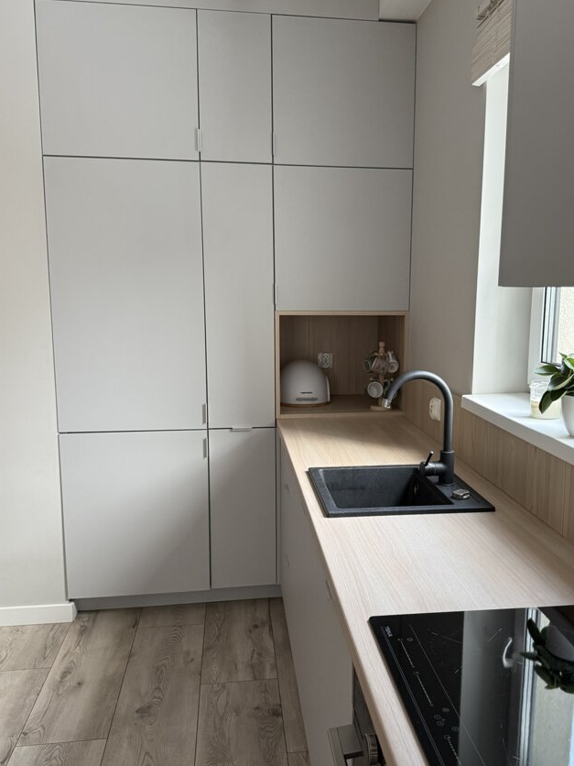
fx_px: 685
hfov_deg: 45.2
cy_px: 402
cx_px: 344
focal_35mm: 31
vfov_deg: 58.3
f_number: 1.78
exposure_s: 1/100
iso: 200
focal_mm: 6.76
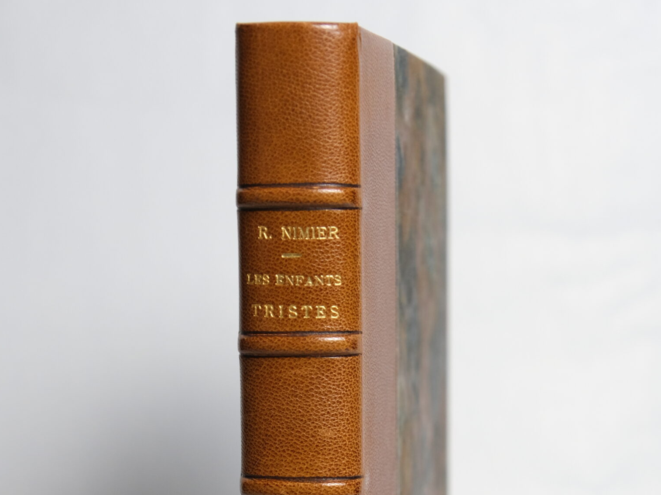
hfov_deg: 21.5
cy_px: 515
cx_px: 319
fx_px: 1738
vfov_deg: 15.9
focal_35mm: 91
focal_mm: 37
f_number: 4
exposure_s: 1/105
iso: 800
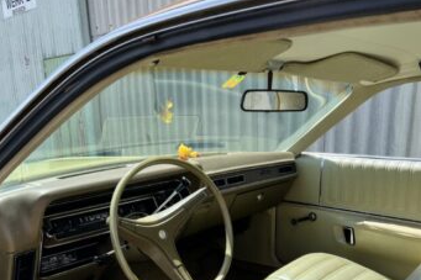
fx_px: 432
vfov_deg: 34.3
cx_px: 206
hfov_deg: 51.9
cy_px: 242
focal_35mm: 37
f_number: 1.5
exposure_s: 1/1645
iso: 50
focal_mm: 5.7
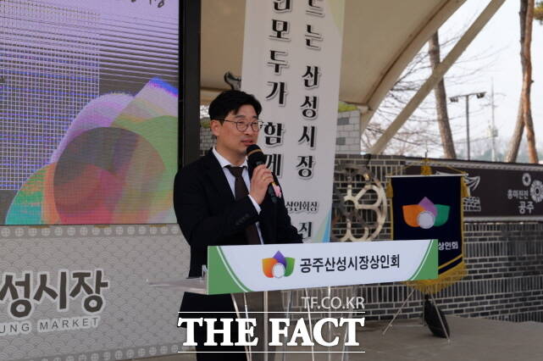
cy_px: 180
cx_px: 272
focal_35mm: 54
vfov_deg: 25.0
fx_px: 814
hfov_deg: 36.9
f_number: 5
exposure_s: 1/400
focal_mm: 54
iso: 640
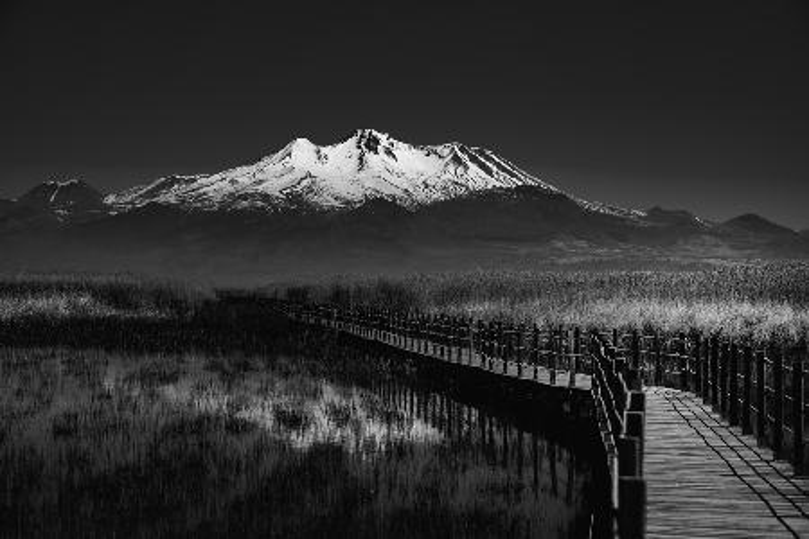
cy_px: 270
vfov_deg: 13.7
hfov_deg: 20.4
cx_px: 404
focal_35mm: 100
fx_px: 2247
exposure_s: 1/500
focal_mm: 100
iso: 100
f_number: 8
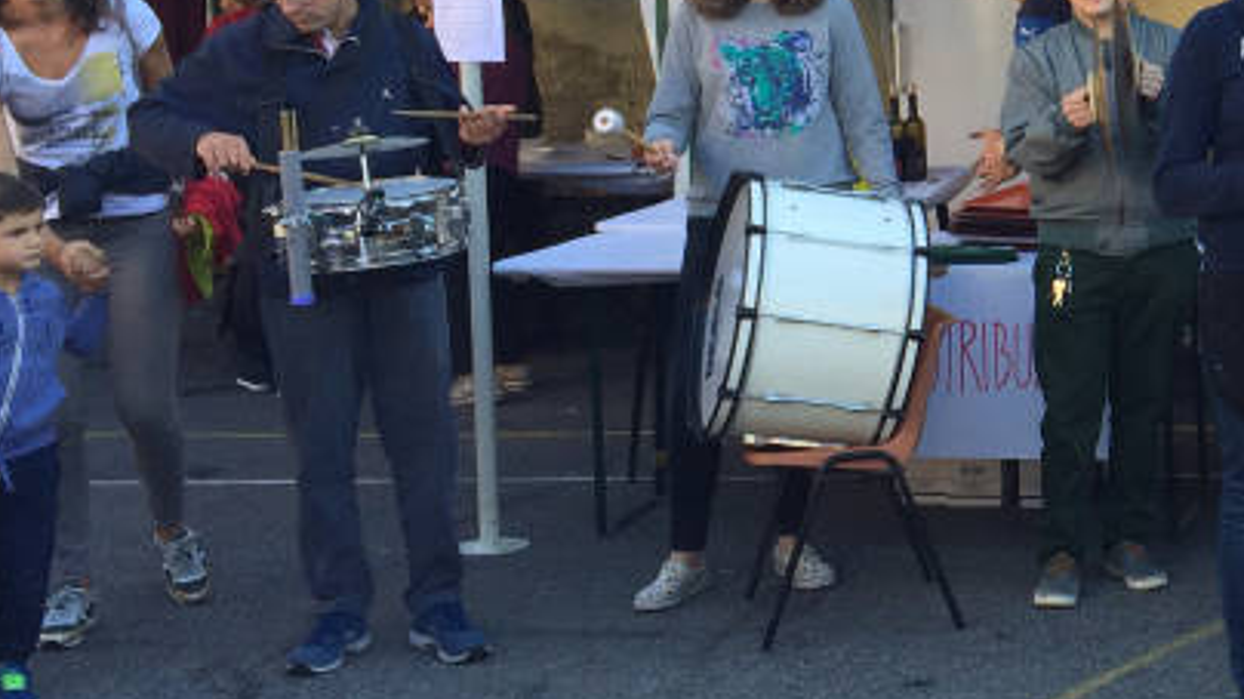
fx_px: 2638
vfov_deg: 15.0
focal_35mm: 80
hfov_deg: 24.2
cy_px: 126
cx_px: 1469
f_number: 2.2
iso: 32
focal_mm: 4.15
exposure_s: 1/235
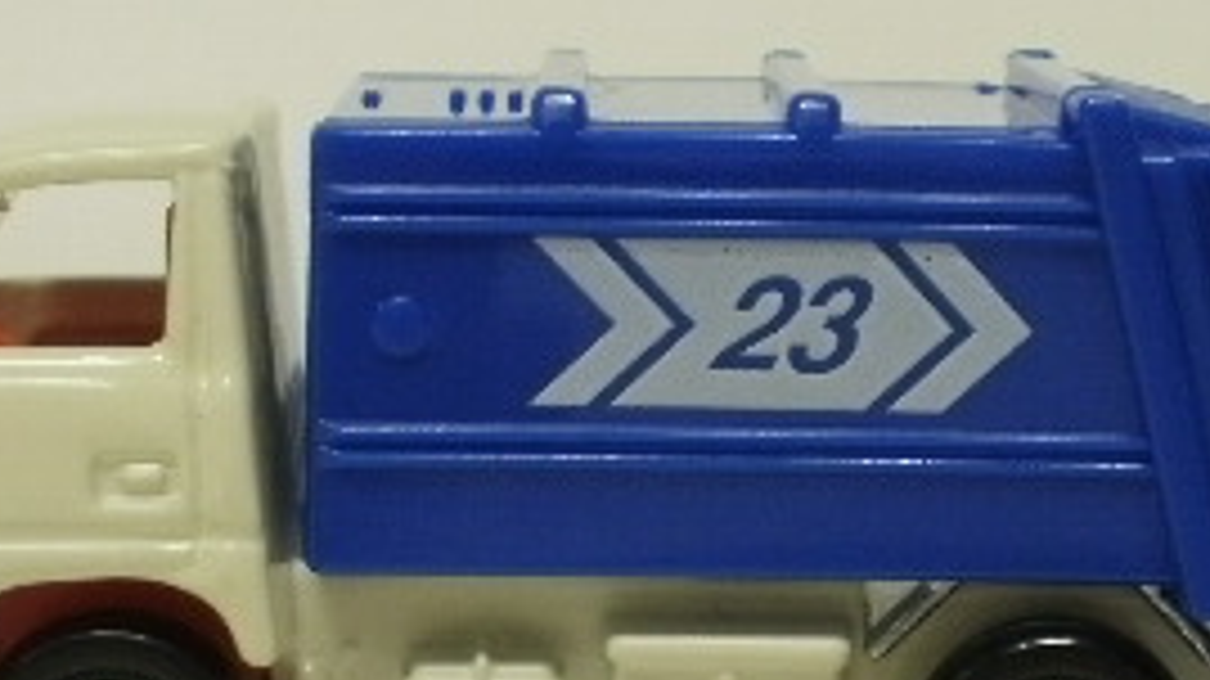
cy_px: 923
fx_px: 3656
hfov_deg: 18.8
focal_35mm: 114
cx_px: 576
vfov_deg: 10.4
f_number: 4
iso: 125
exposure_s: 1/13
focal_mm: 7.7
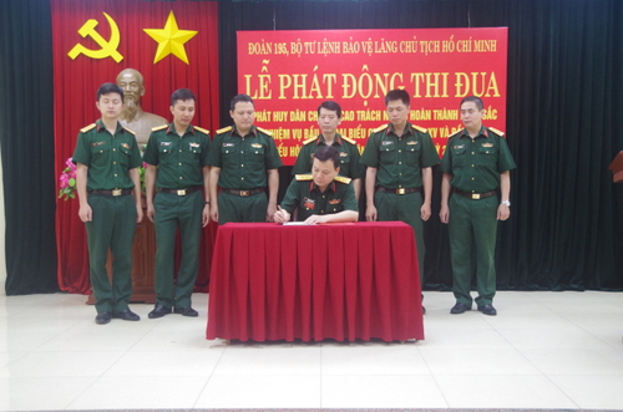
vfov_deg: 29.1
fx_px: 794
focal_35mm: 46
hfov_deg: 42.8
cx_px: 312
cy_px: 206
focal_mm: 31
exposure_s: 1/60
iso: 800
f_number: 4.5
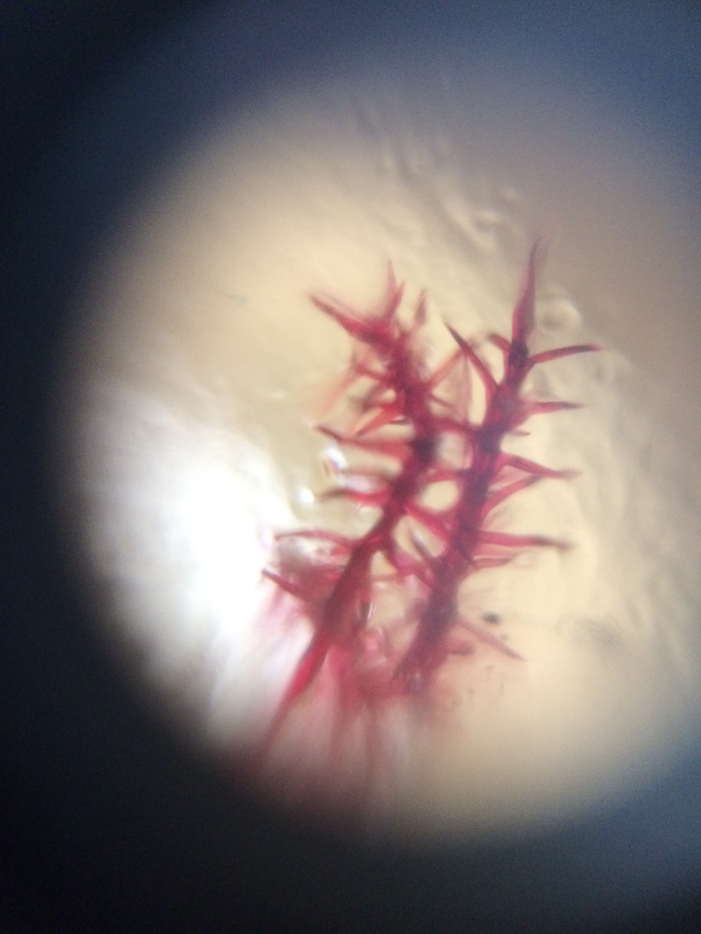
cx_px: 350
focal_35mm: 29
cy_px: 467
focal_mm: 4.15
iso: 250
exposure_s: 1/25
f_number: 2.2
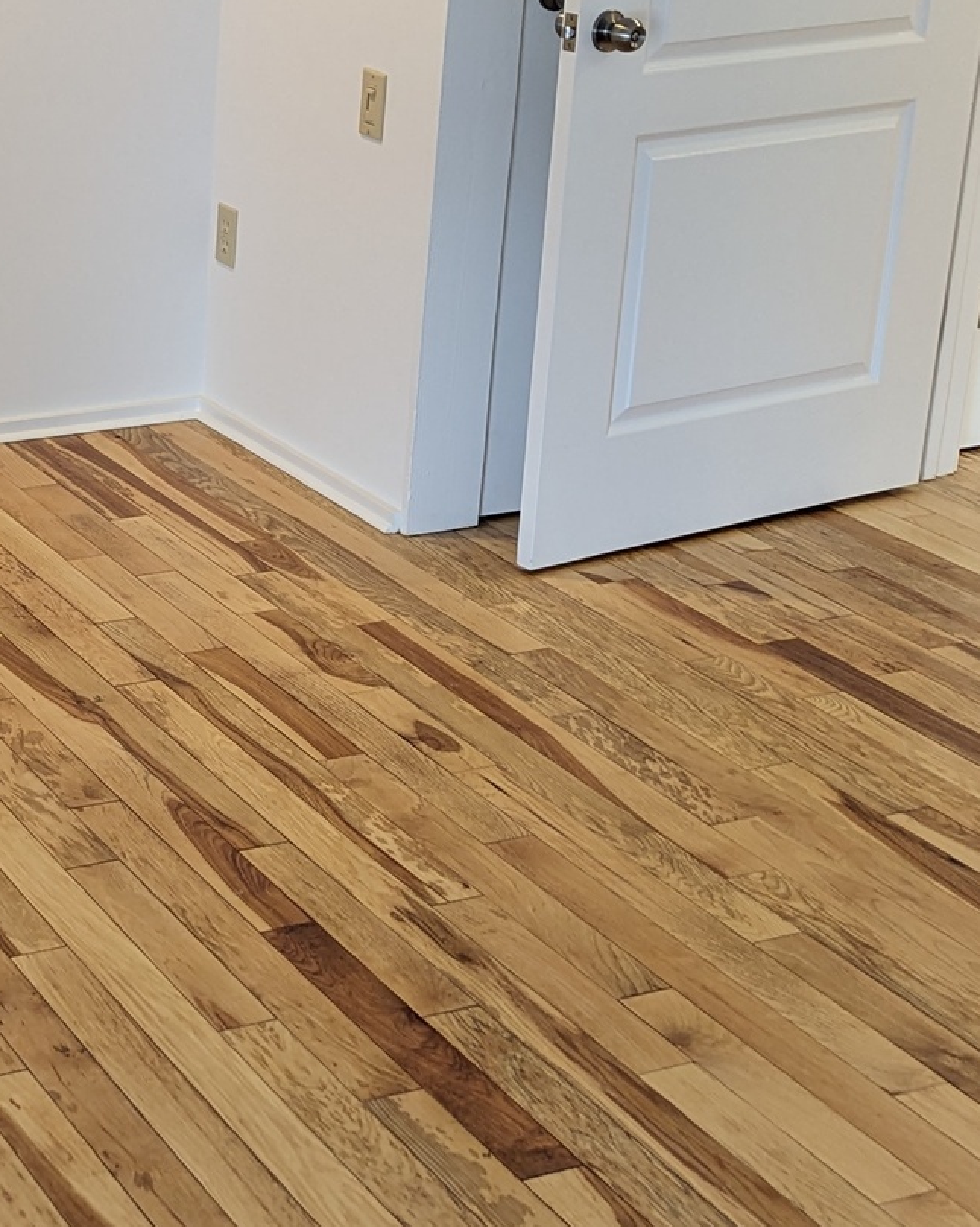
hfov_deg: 21.6
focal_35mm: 67
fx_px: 2430
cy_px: 430
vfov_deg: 28.2
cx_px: -112
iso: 63
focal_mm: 6.81
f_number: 1.85
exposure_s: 1/40
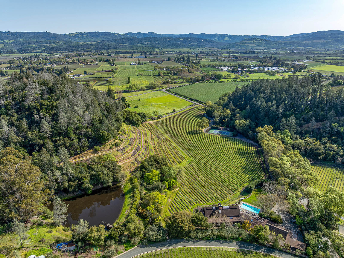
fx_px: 238
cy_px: 129
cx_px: 172
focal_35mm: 24
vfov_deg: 56.8
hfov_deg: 71.6
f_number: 5.6
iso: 100
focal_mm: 12.29
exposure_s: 1/400
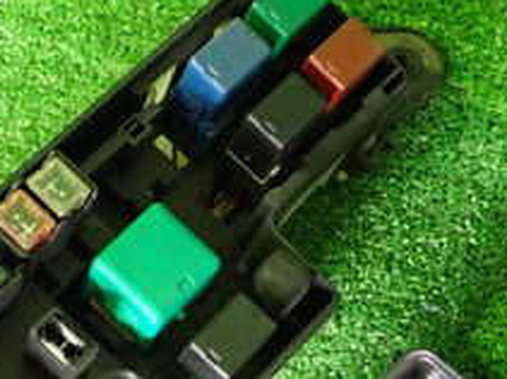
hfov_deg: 21.5
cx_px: 300
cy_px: 345
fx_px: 1332
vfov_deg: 16.0
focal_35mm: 91
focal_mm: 5.79
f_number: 2.4
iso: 800
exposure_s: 1/25
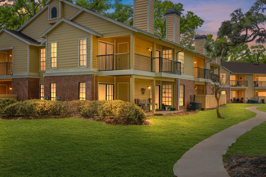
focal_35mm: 38
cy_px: 90
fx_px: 281
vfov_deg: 35.0
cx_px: 133
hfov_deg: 50.7
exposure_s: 1/160
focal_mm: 33
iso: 200
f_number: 9
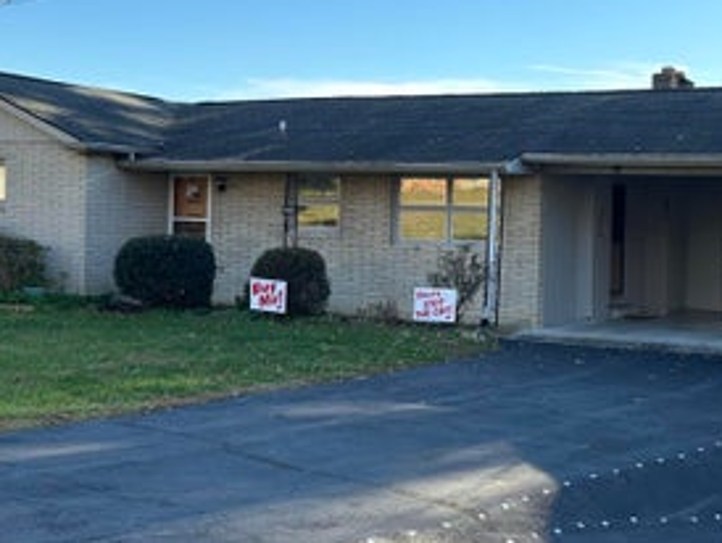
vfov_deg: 26.1
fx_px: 1169
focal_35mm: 56
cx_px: 543
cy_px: 258
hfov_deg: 33.6
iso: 80
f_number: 1.78
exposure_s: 1/935
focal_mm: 6.86
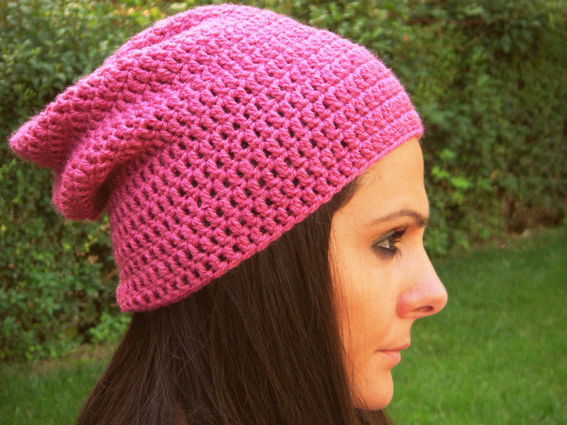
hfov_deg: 23.6
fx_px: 1360
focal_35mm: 83
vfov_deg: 17.8
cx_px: 284
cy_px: 212
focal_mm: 13.8
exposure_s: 1/126
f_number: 3.9
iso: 200
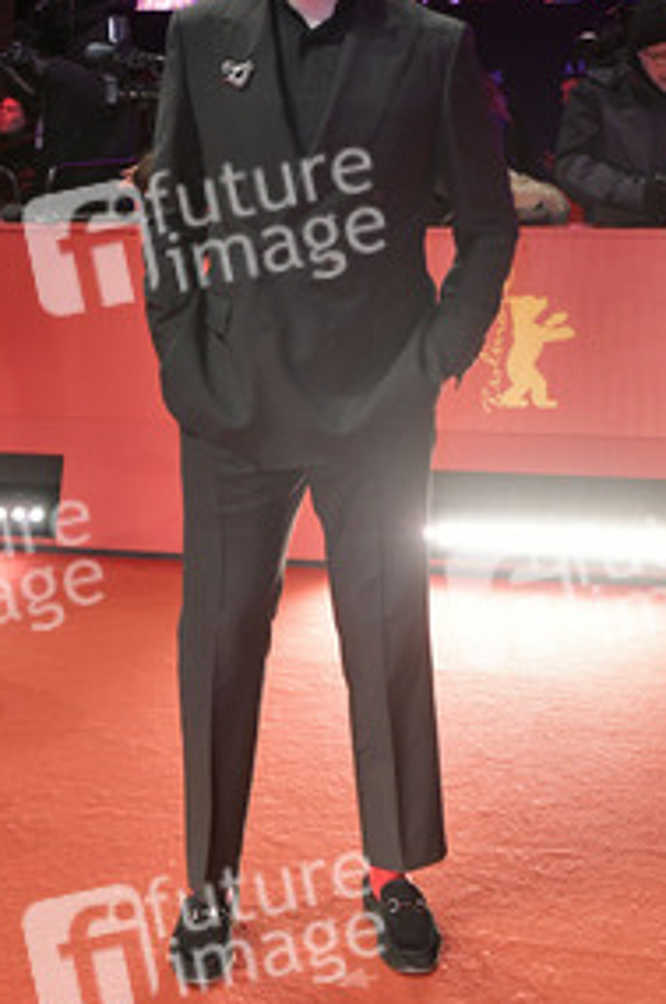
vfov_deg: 33.9
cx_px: 307
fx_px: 1643
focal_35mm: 59
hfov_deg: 22.9
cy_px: 409
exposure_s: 1/250
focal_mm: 42
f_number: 6.3
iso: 2000
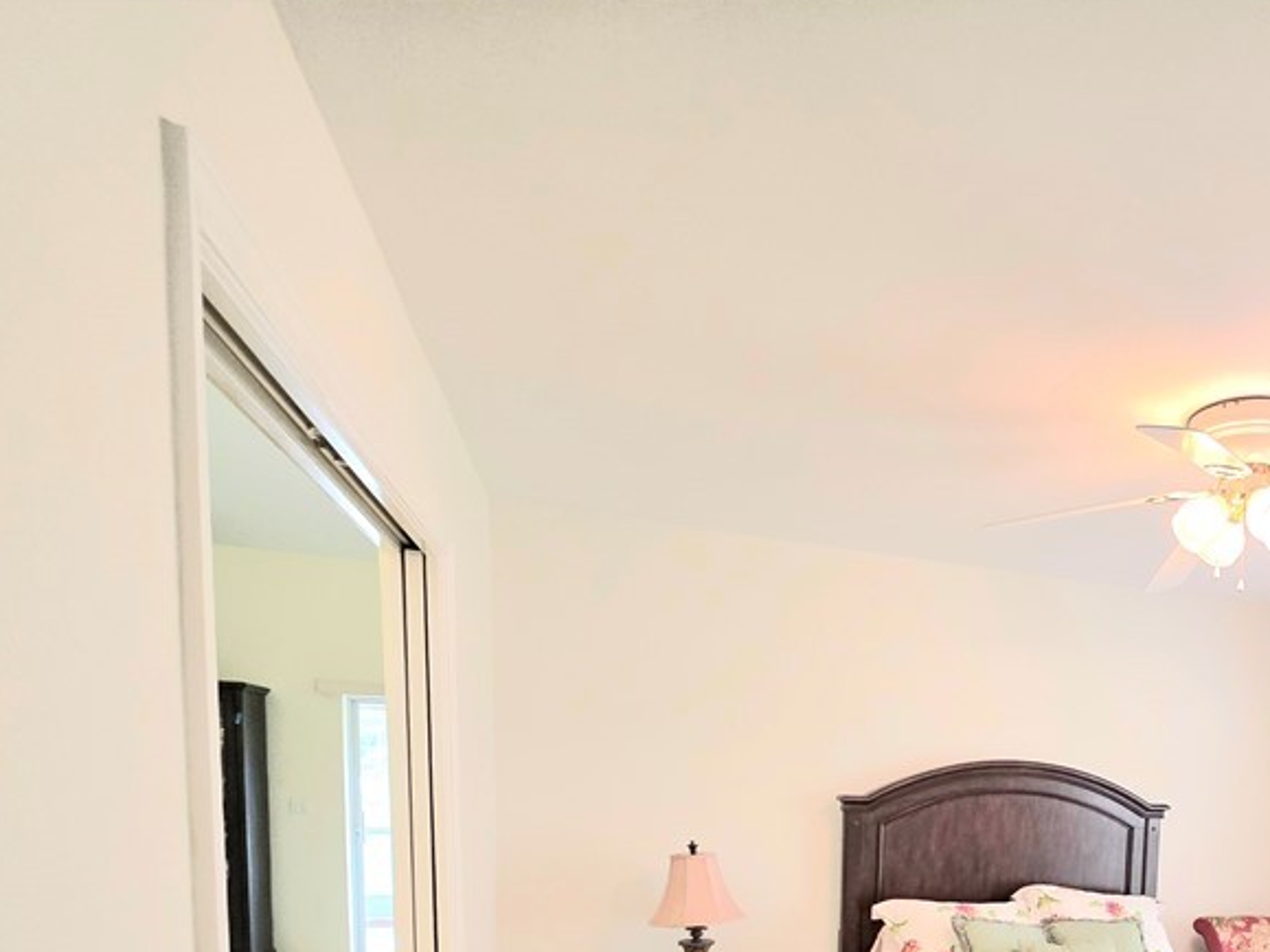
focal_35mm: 23
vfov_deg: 52.8
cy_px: 829
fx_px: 844
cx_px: 1040
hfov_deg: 66.2
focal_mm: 2.2
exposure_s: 1/120
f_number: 1.9
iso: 80
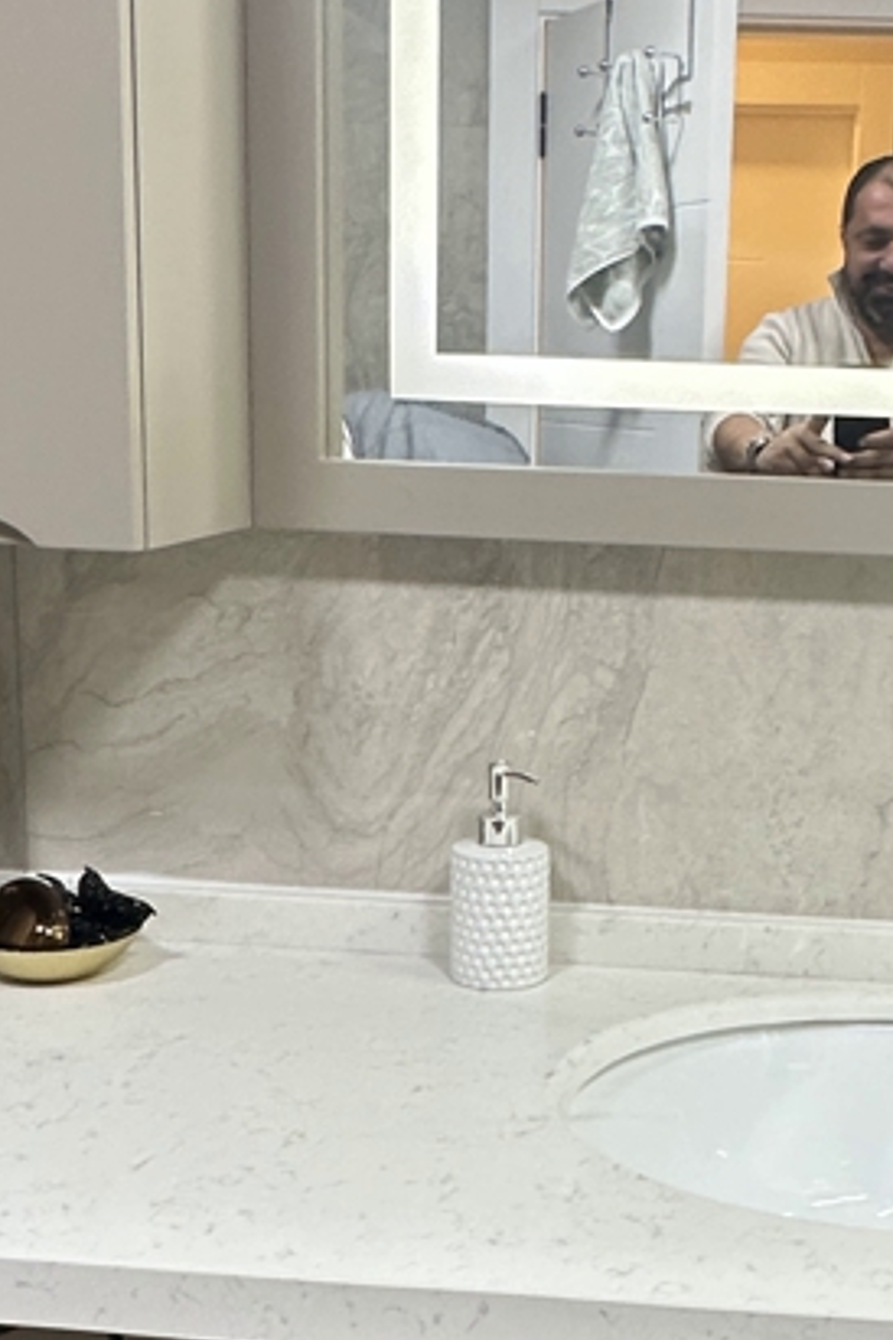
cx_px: 704
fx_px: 1897
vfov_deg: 38.7
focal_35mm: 51
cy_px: 805
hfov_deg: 26.0
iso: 200
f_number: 2.2
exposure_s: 1/50
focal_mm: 2.22
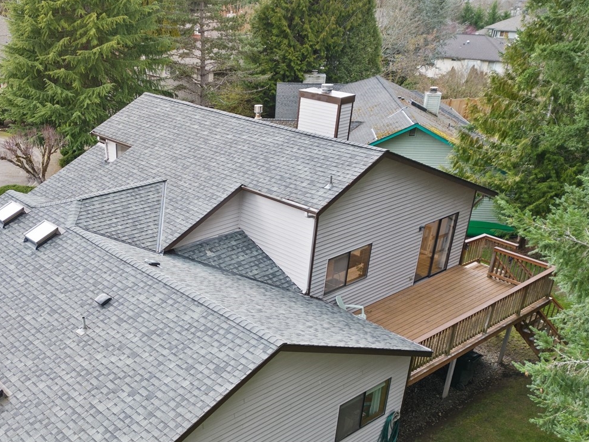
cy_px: 305
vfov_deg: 36.3
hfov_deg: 46.6
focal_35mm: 39
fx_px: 663
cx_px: 166
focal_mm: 6.72
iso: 110
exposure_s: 1/50
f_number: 1.7
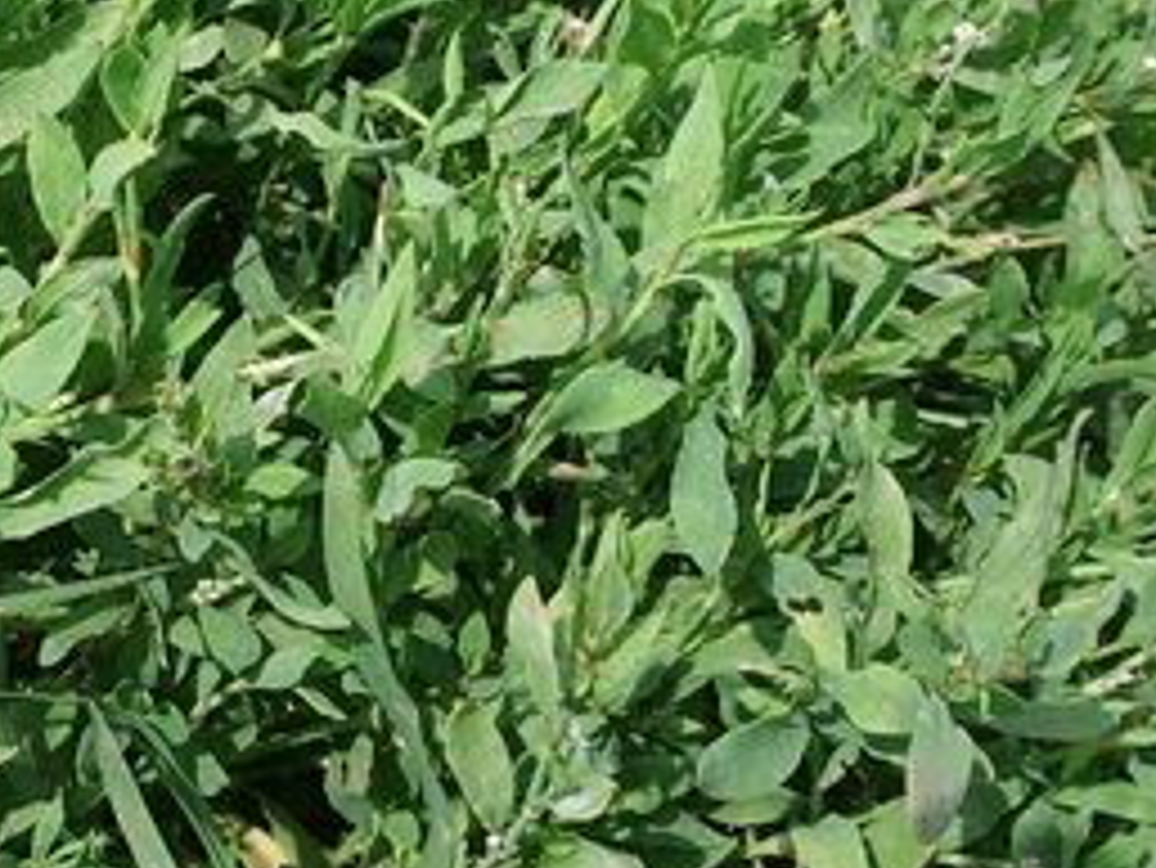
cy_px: 247
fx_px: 2907
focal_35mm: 87
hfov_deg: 22.2
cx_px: 234
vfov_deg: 16.9
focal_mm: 5.8
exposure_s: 1/250
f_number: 4.3
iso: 50
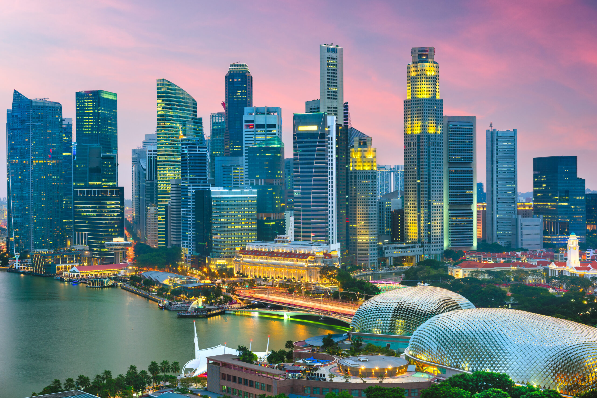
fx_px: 929
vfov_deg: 24.2
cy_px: 199
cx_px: 298
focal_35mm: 56
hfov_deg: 35.6
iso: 64
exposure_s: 5
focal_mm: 56
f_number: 8
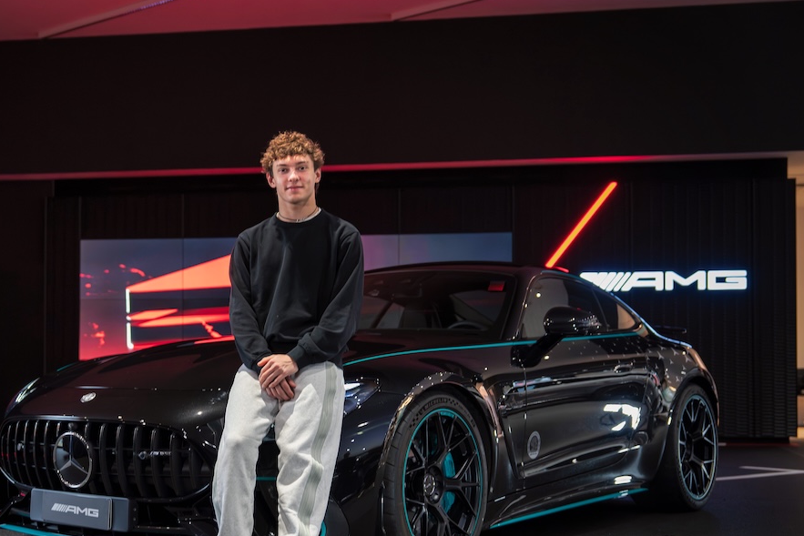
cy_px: 358
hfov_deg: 37.1
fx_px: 1184
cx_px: 271
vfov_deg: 25.4
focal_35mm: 53
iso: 3200
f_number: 2.8
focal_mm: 39
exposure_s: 1/80
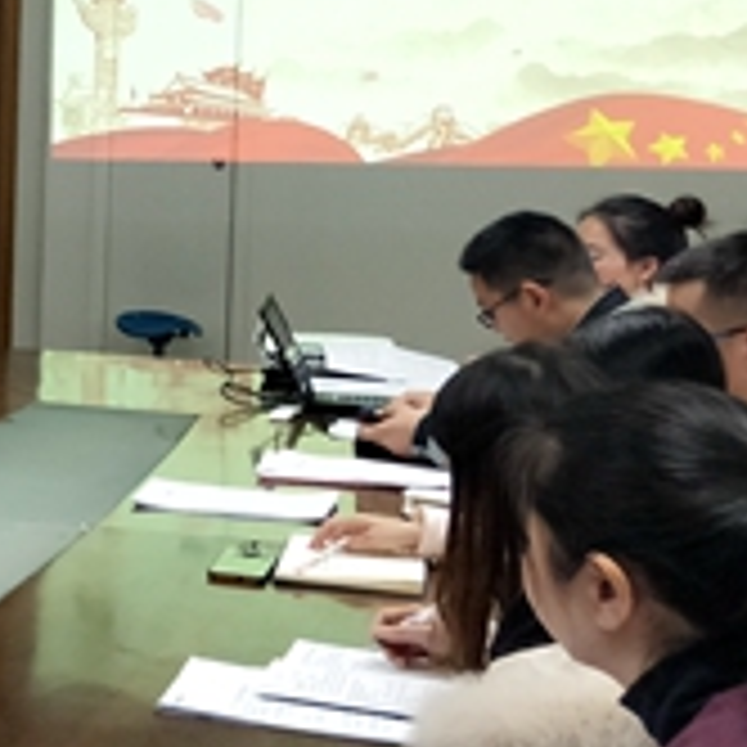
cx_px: -351
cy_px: 292
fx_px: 1953
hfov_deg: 19.2
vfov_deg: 21.6
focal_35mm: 80
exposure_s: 1/50
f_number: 1.7
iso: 197
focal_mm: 4.28
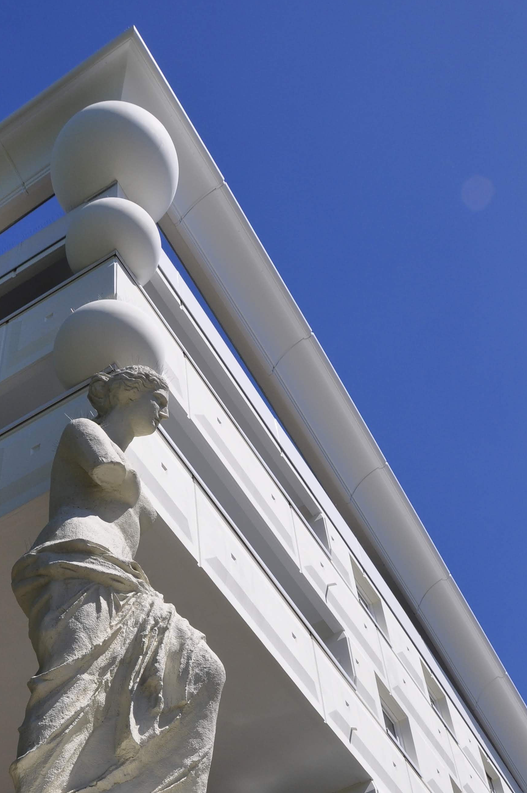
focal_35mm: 52
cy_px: 638
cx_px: 206
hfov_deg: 26.0
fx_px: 1141
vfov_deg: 37.0
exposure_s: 1/400
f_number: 11
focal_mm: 21
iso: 200
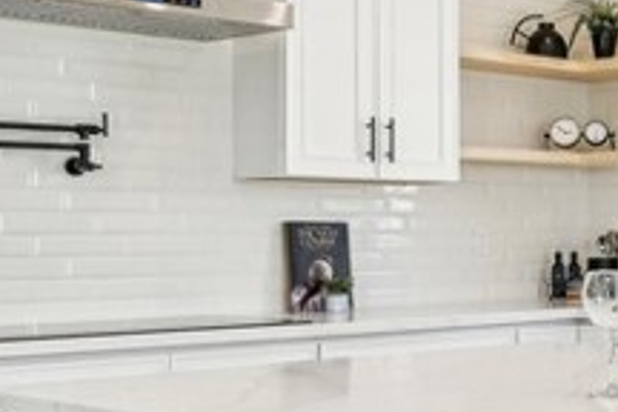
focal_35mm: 76
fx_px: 1305
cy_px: 250
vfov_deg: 17.9
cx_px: 887
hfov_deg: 22.6
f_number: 8
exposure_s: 1/15
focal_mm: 10.5
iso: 160
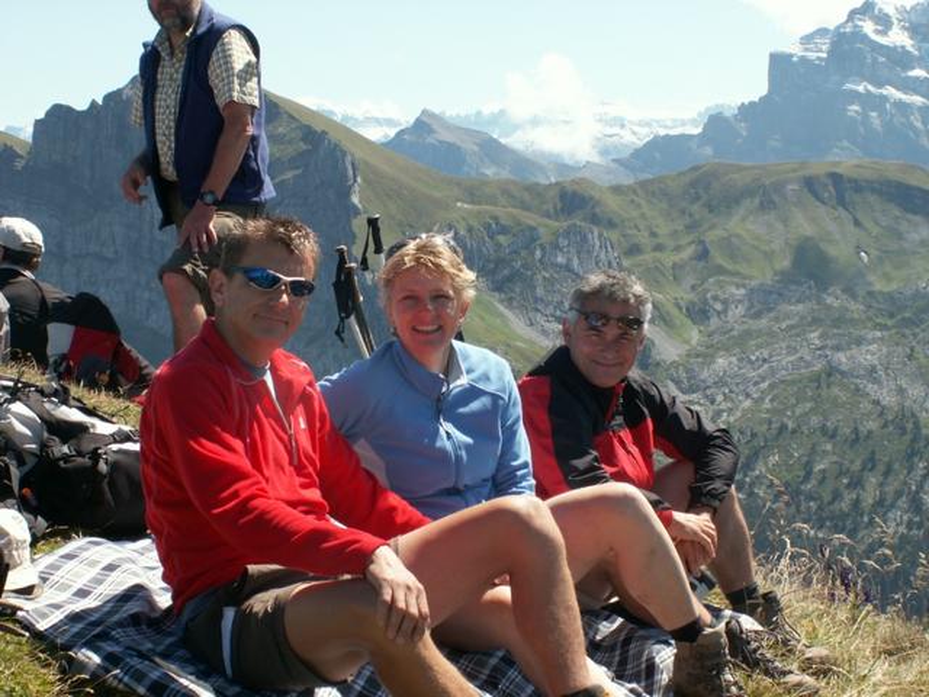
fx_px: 2013
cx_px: 464
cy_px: 348
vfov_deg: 19.6
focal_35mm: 75
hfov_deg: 26.0
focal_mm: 12.44
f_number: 6.3
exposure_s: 1/125
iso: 50
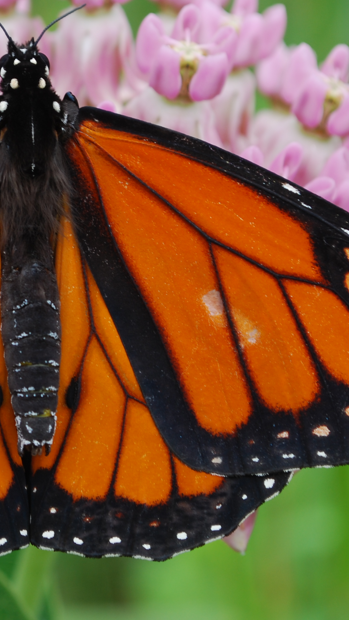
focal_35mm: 166
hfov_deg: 7.3
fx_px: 2731
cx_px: -5
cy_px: 236
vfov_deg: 13.0
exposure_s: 1/80
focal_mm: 55
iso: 100
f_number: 8
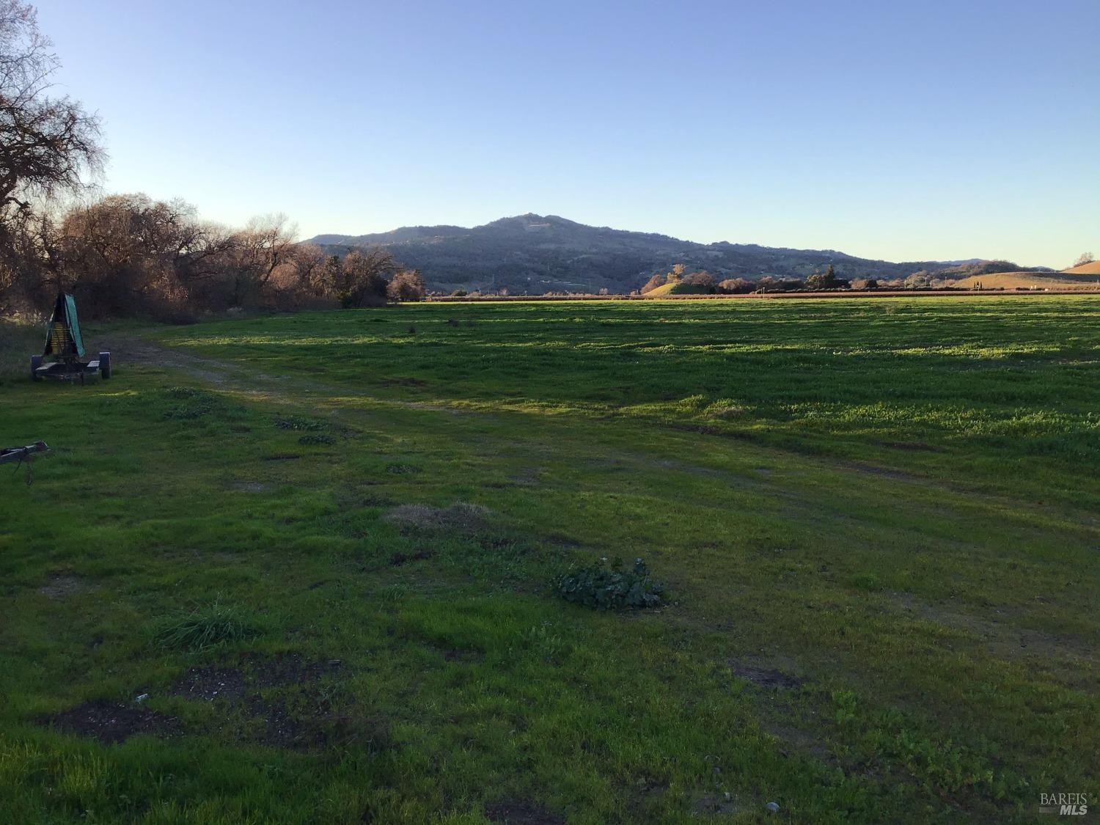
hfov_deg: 58.4
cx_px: 550
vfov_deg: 45.4
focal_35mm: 31
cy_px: 412
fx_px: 985
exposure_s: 1/310
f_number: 2.4
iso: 25
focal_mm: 3.3
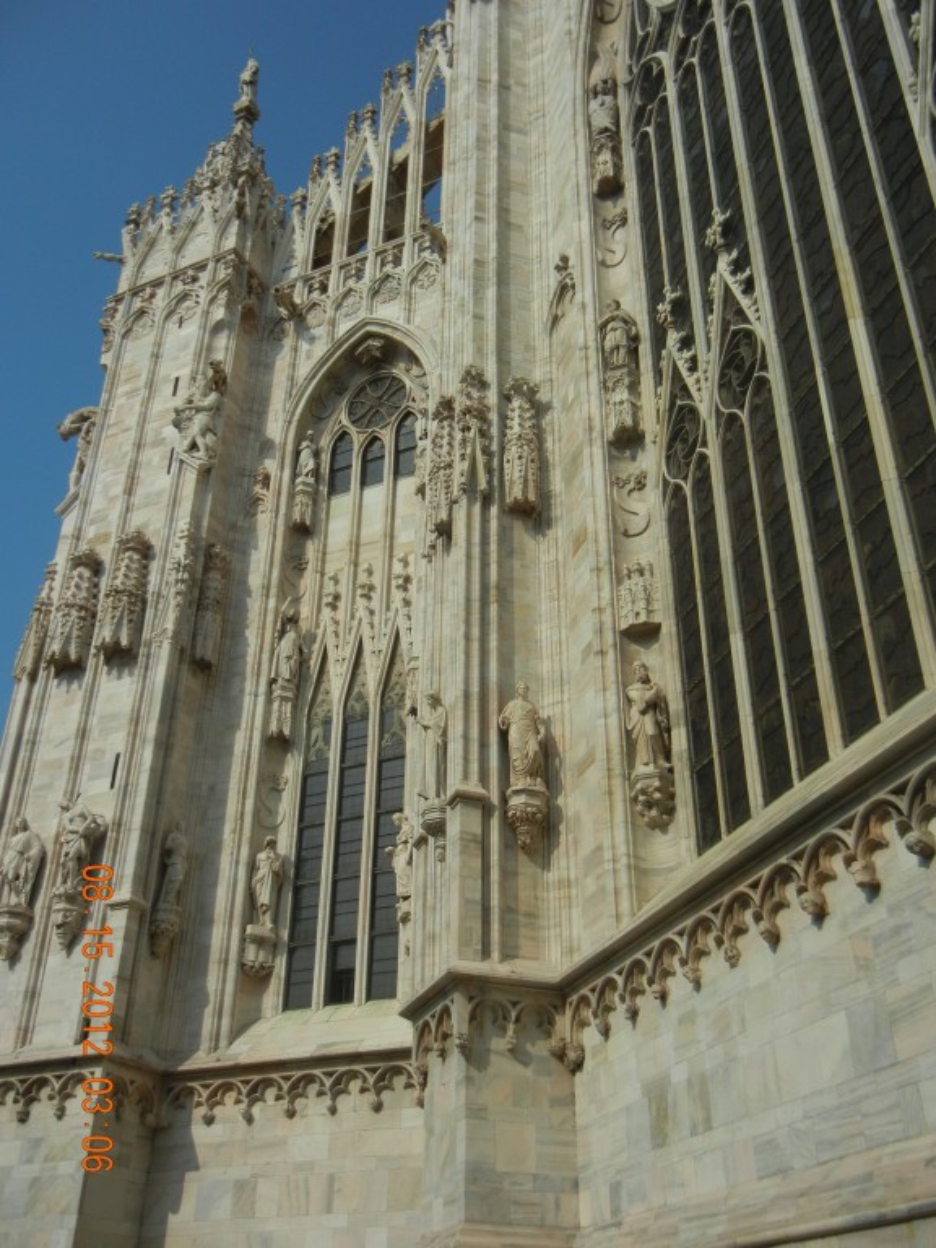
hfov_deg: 41.8
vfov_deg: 54.0
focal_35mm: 34
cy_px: 624
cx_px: 468
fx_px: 1226
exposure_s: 1/898
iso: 160
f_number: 7.2
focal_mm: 6.2
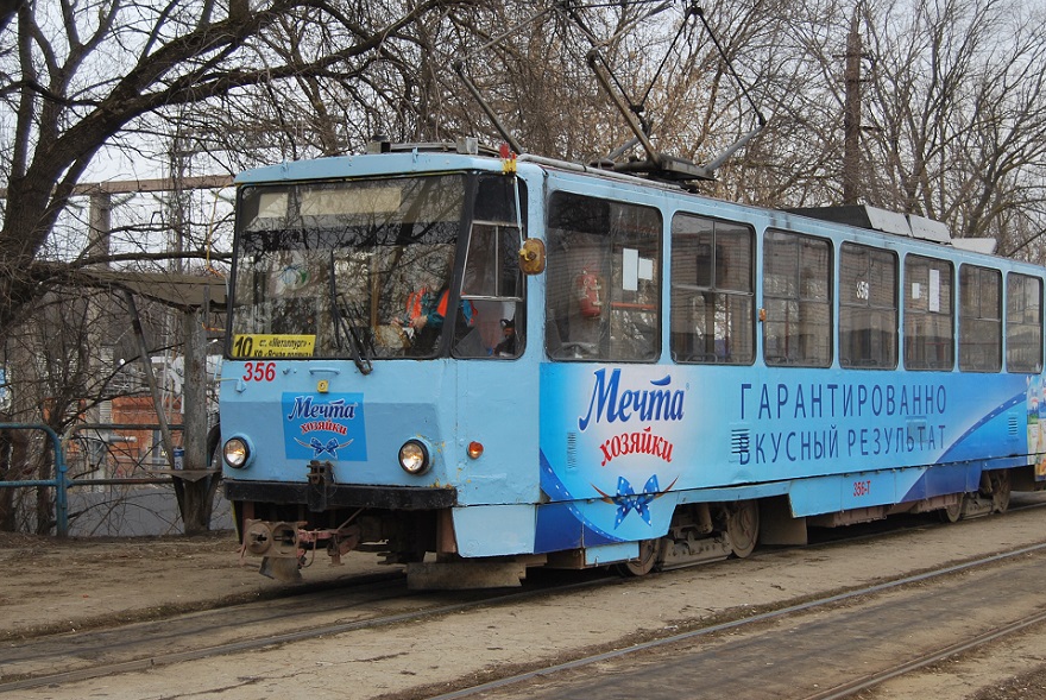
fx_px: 1909
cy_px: 302
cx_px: 571
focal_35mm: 66
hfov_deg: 30.6
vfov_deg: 20.8
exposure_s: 1/125
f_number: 5.6
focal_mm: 35
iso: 140
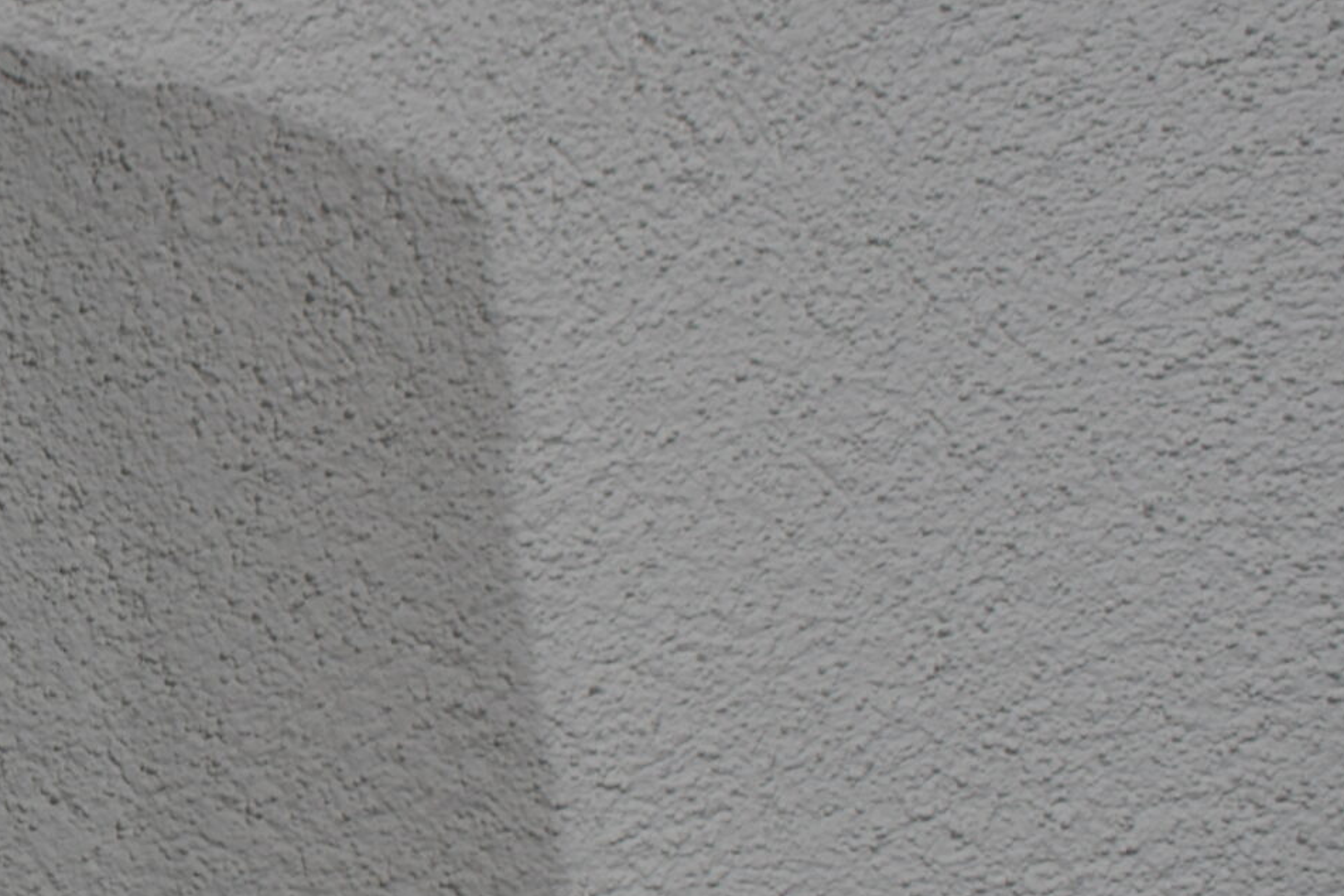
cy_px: 478
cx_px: -355
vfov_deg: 13.0
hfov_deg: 18.3
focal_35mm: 105
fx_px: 3920
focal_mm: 26
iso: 200
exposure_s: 1/125
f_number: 5.6
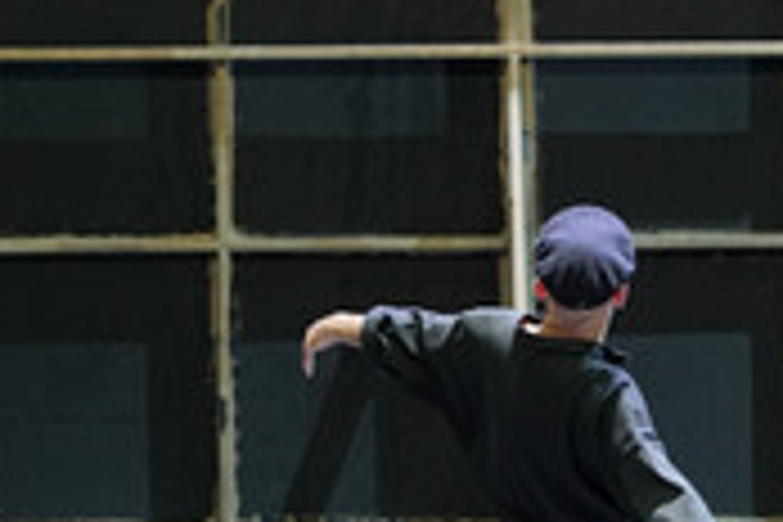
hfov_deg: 9.3
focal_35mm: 220
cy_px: 464
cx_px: 520
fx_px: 4785
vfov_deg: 6.2
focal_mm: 85
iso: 1600
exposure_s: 1/60
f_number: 4
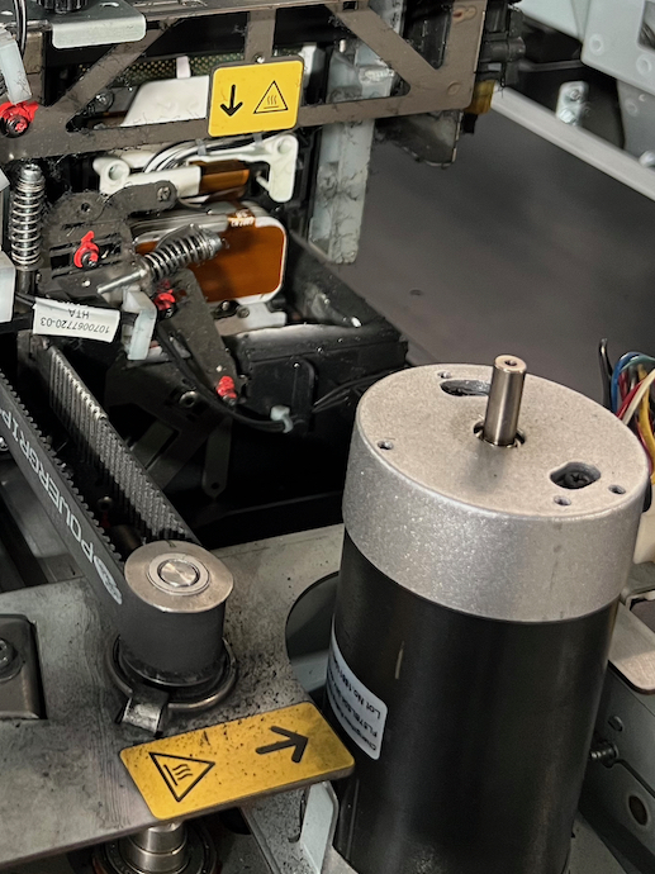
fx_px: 1439
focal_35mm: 57
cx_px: -44
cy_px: 103
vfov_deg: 32.3
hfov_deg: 24.2
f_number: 1.5
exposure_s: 1/50
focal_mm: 5.7
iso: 125
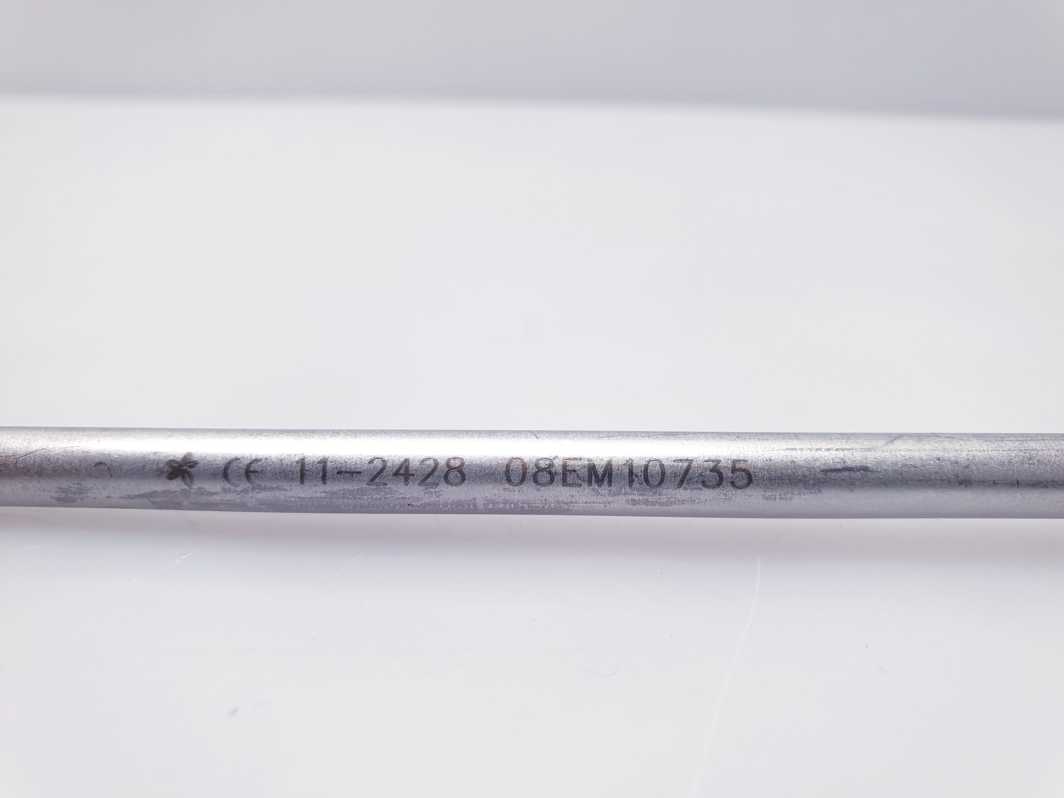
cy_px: 399
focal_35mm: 26
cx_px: 532
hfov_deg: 67.3
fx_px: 799
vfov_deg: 53.1
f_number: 2.4
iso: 80
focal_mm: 4.3
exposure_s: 1/50
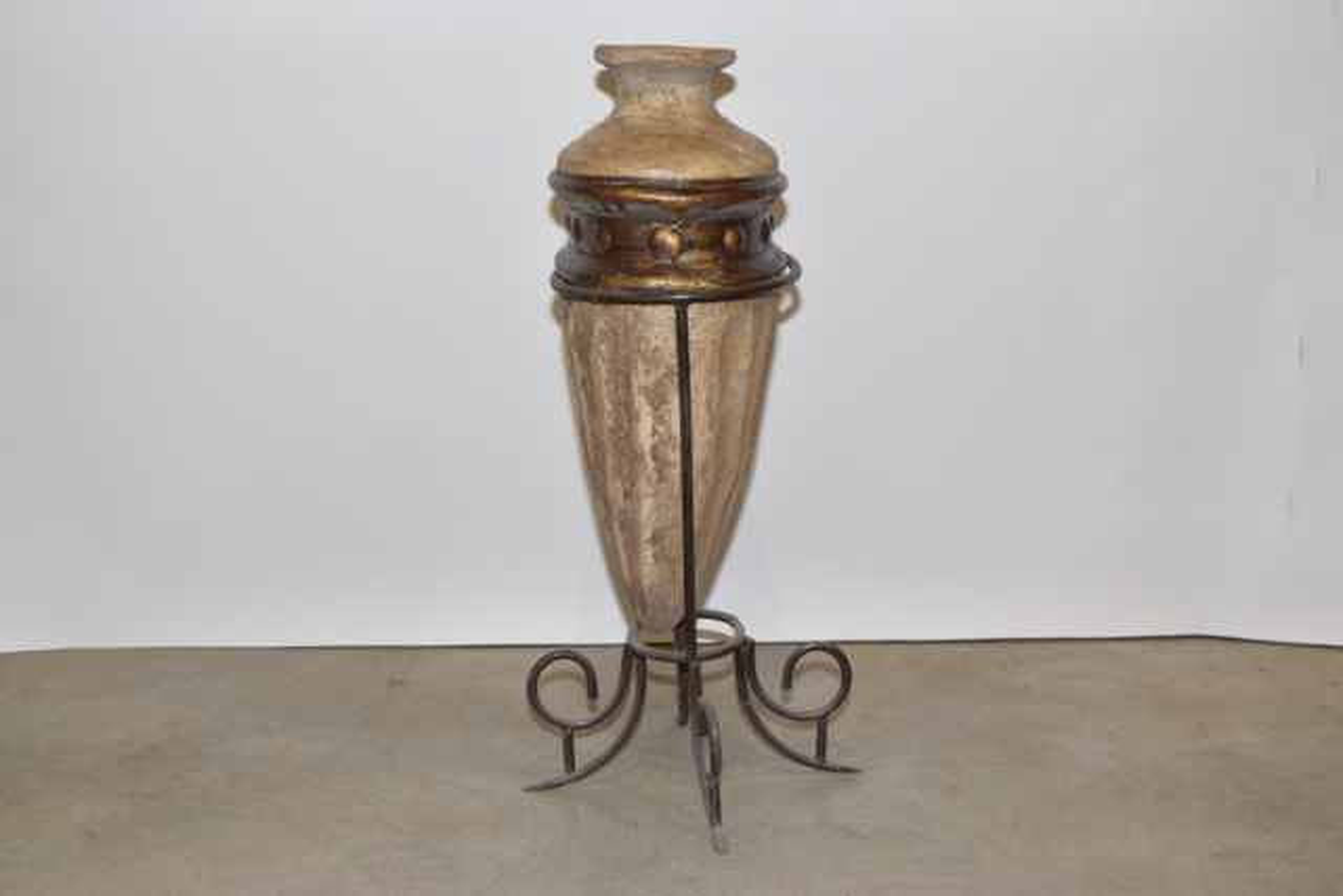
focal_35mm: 51
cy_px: 448
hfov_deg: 38.9
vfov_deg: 26.5
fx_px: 1903
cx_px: 672
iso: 800
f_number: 5.6
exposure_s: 1/125
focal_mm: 34
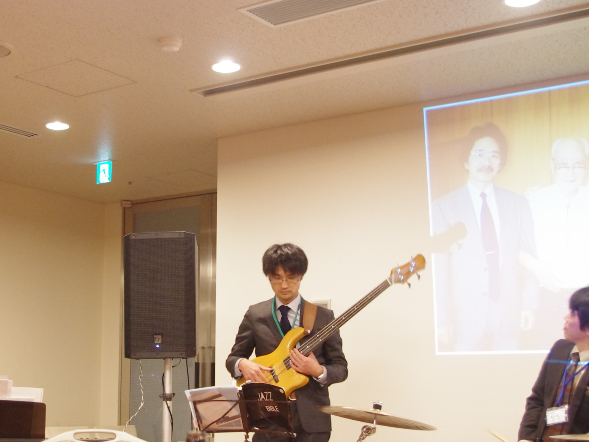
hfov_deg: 32.3
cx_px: 181
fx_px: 1004
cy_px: 275
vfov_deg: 24.7
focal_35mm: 59
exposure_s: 1/30
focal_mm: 23.13
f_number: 4
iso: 2000
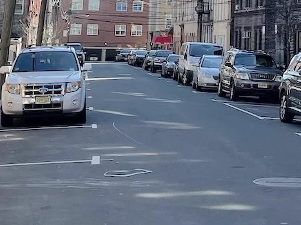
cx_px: 249
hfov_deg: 18.2
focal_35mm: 107
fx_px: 930
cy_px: -114
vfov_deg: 13.1
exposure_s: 1/4348
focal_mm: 5.1
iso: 32
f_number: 1.6
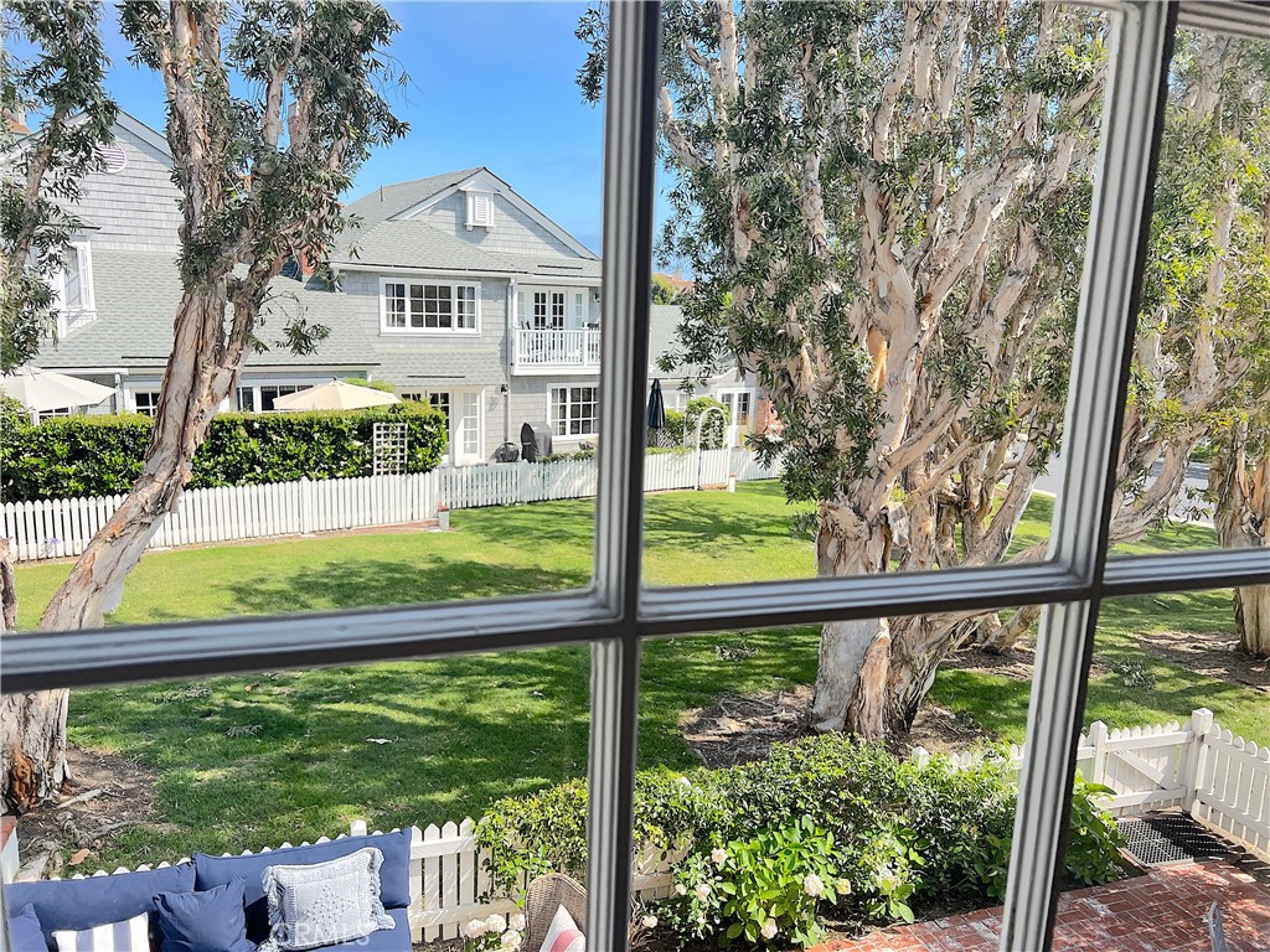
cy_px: 476
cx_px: 635
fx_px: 954
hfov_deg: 67.3
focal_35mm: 26
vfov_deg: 53.1
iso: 50
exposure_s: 1/1779
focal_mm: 5.7
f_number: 1.5
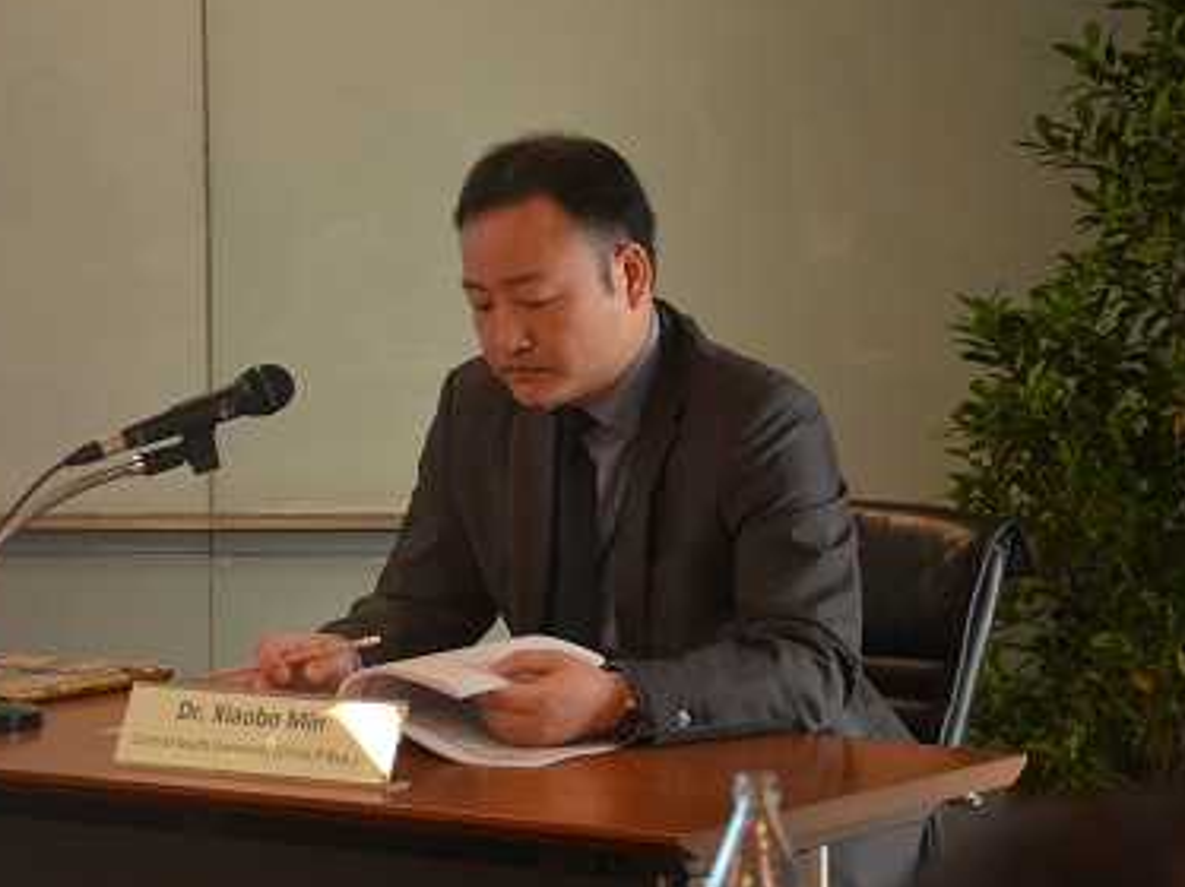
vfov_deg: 9.8
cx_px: 585
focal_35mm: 152
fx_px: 5200
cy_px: 426
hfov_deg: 13.0
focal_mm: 80
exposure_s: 1/13
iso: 1600
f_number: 5.3
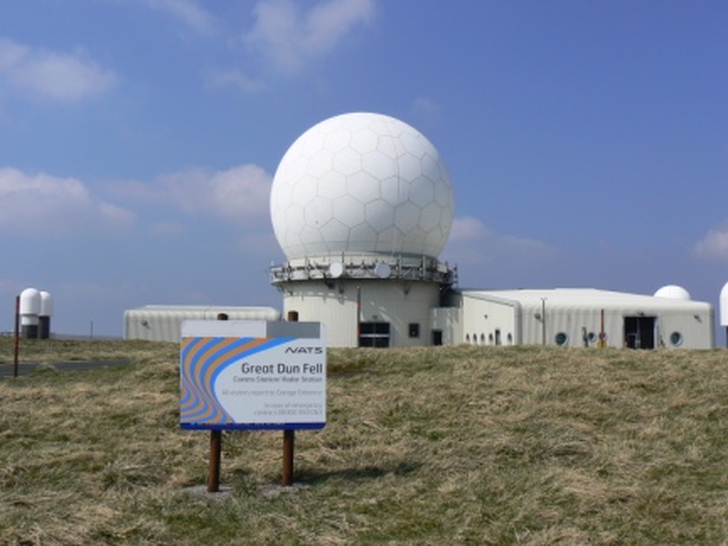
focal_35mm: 36
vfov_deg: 39.7
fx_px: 757
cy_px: 273
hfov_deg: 51.4
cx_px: 364
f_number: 8
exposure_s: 1/640
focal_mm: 6
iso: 80
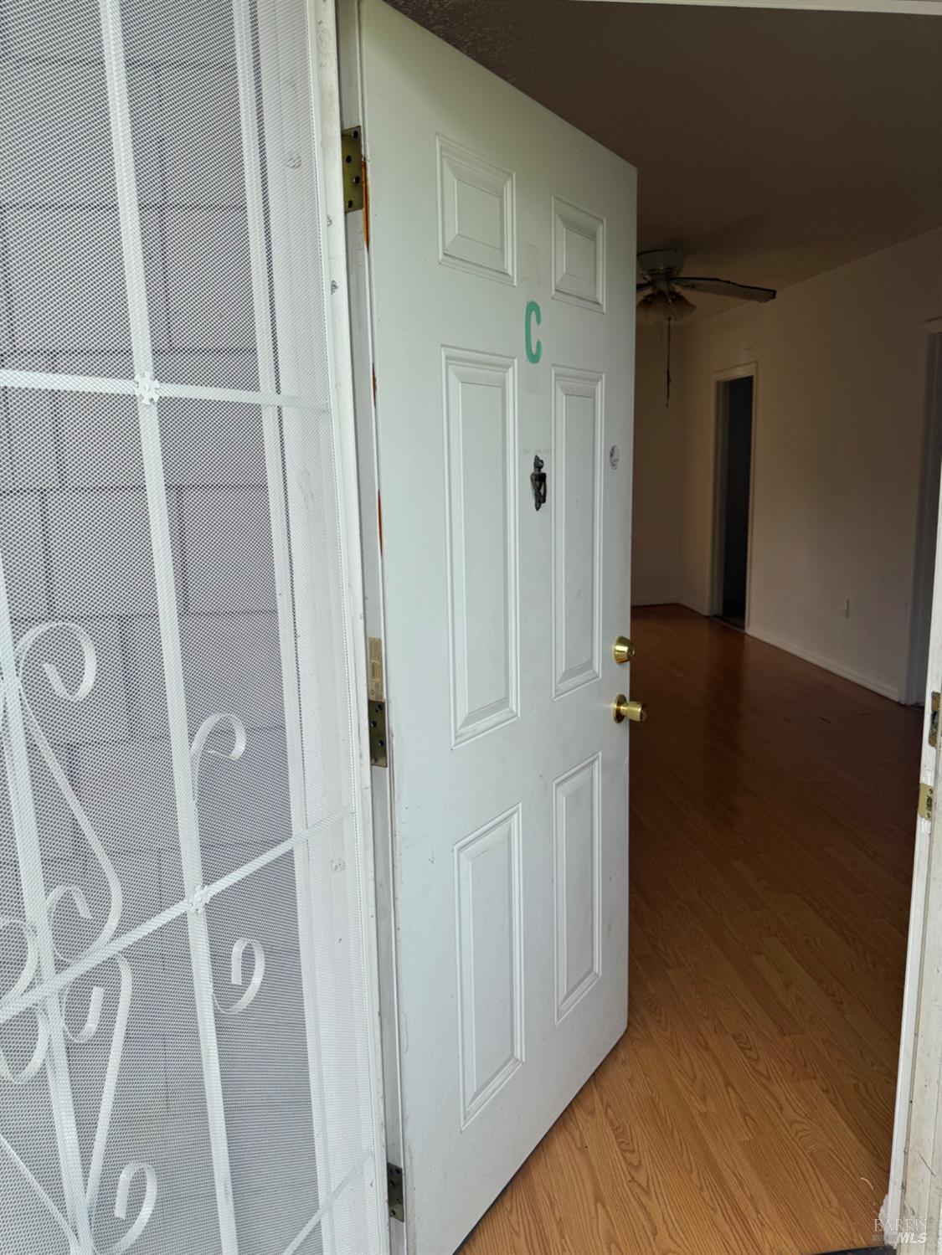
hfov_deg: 56.8
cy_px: 628
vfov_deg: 71.6
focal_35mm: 24
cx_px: 471
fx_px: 870
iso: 80
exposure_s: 1/1091
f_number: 1.78
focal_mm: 6.76
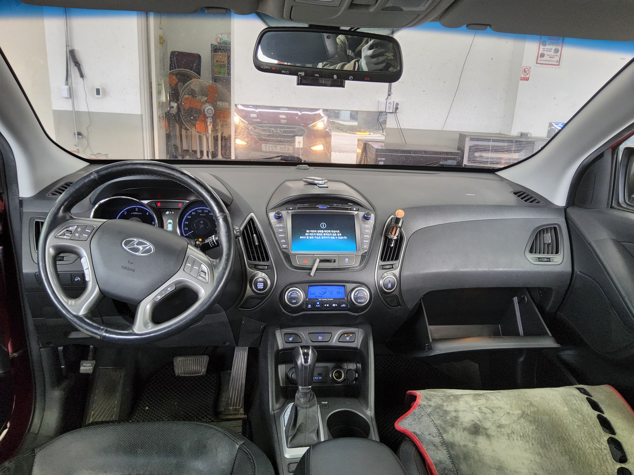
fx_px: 458
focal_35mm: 25
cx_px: 317
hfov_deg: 69.4
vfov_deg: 54.9
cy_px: 238
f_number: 2
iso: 250
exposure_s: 1/100
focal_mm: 3.08
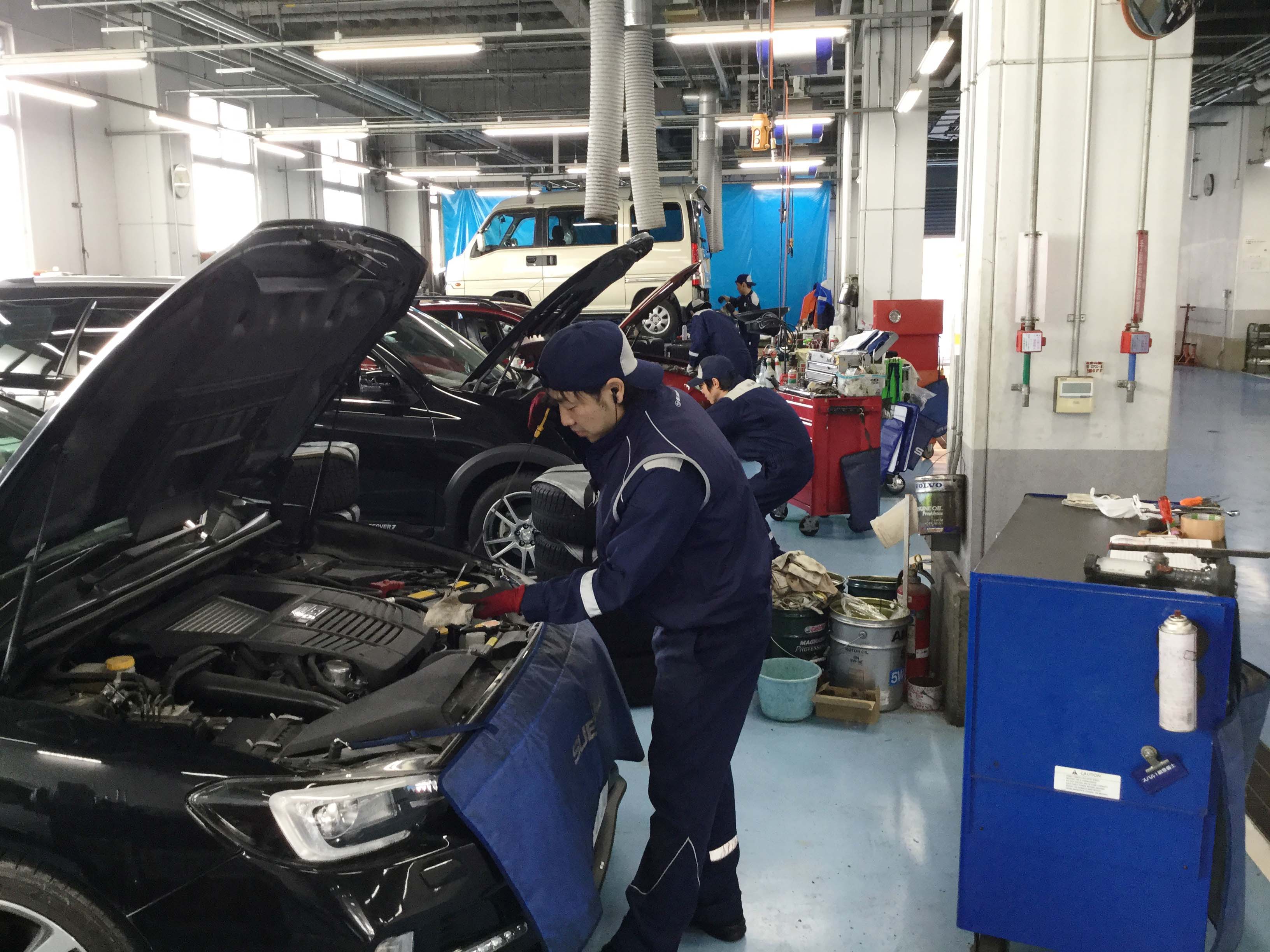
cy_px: 476
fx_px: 1137
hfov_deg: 58.4
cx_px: 635
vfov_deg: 45.4
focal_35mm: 31
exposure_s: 1/30
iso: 50
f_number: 2.4
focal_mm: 3.3
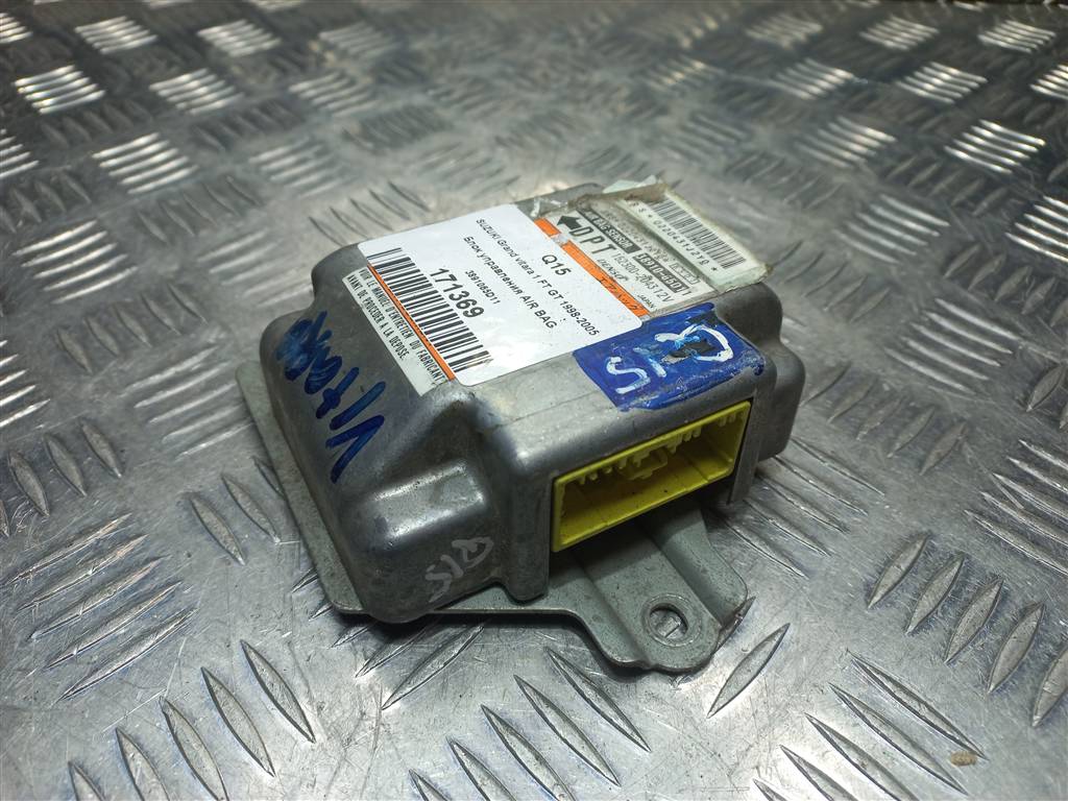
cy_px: 400
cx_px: 534
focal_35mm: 25
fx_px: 771
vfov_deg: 54.9
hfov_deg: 69.4
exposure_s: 1/100
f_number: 1.8
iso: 40
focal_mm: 4.6
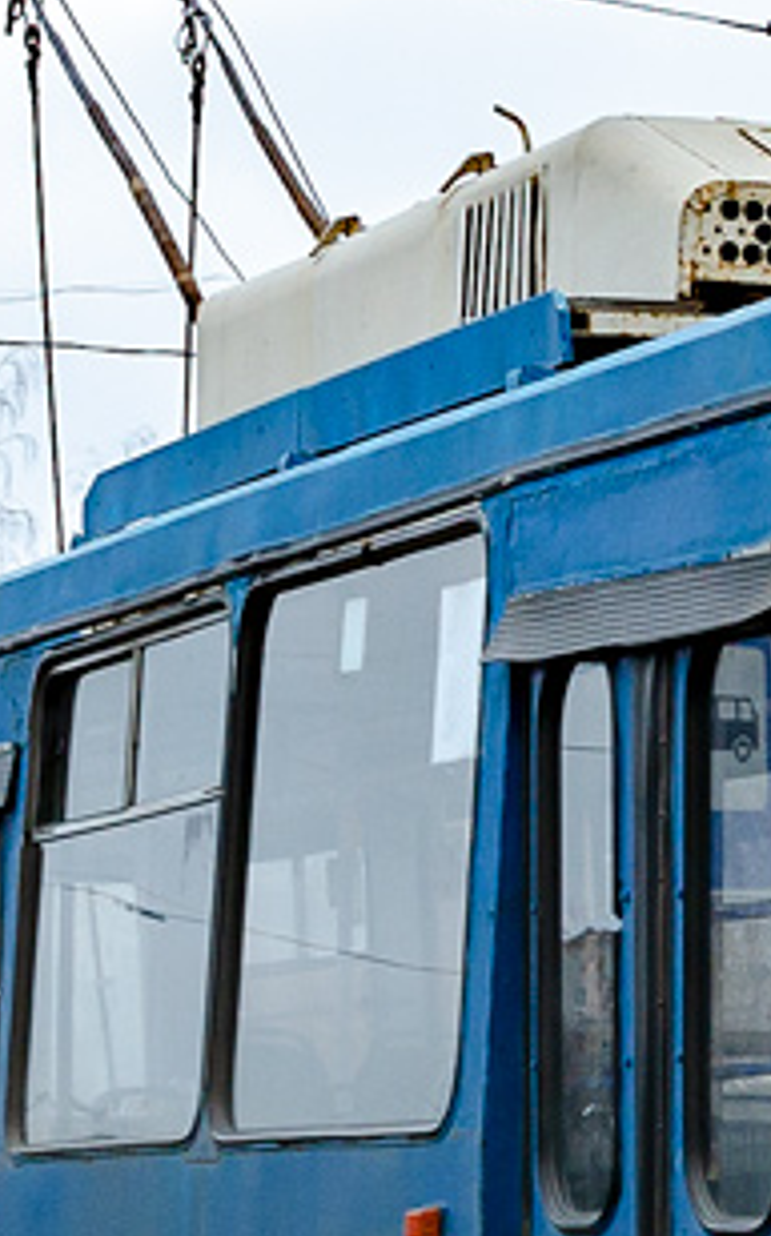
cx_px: 1381
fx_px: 5019
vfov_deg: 14.0
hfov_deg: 8.5
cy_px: 546
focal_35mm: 149
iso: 100
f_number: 5.6
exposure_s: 1/15
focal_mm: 20
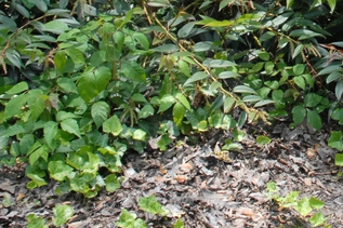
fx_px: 1295
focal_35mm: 136
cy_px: -135
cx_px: 404
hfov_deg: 14.6
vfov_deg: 9.7
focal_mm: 28
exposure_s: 1/200
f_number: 7.1
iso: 400
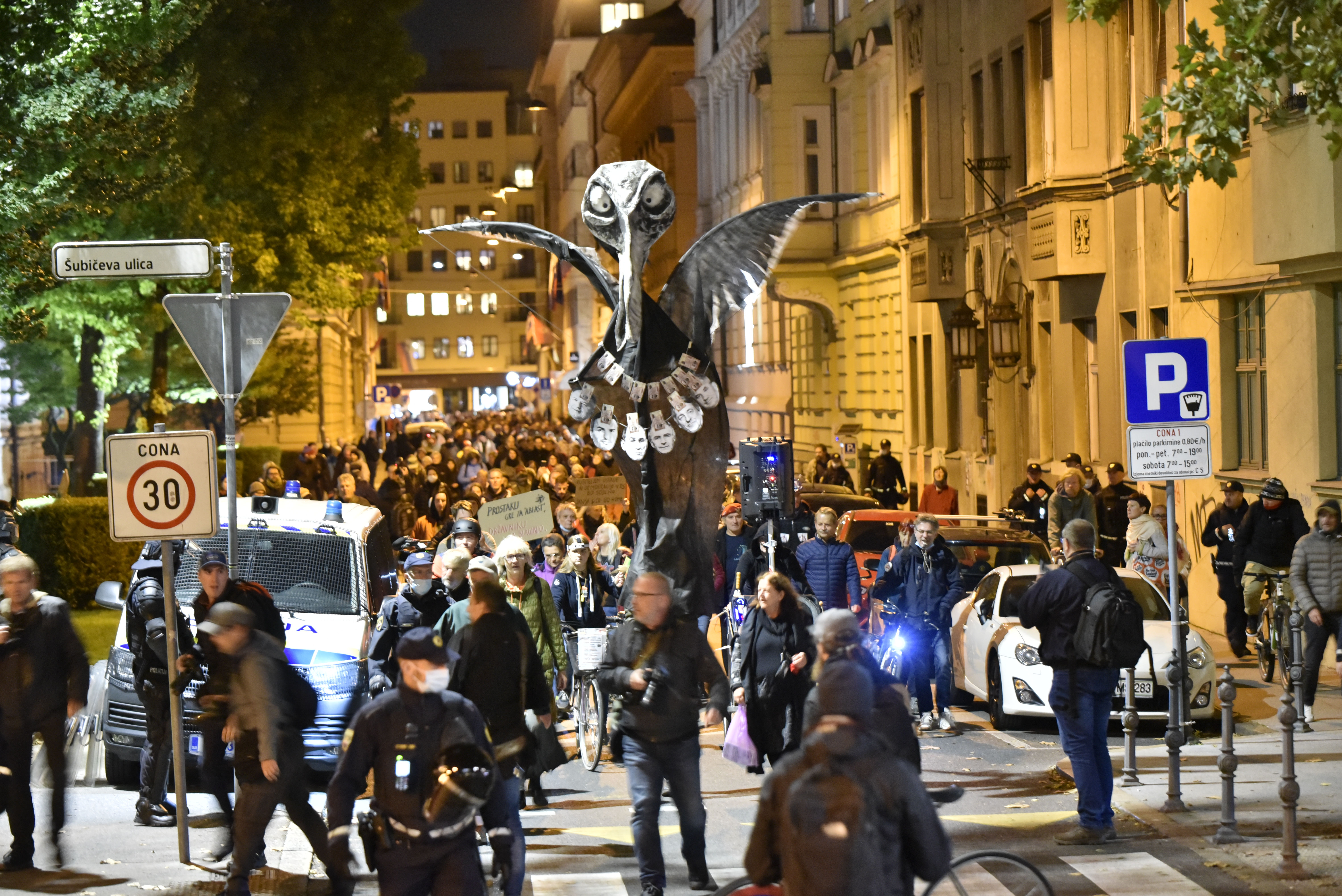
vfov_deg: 13.4
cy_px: 448
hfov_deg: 20.0
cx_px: 671
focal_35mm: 102
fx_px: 3804
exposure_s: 1/15
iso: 4000
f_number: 3.2
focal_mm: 102
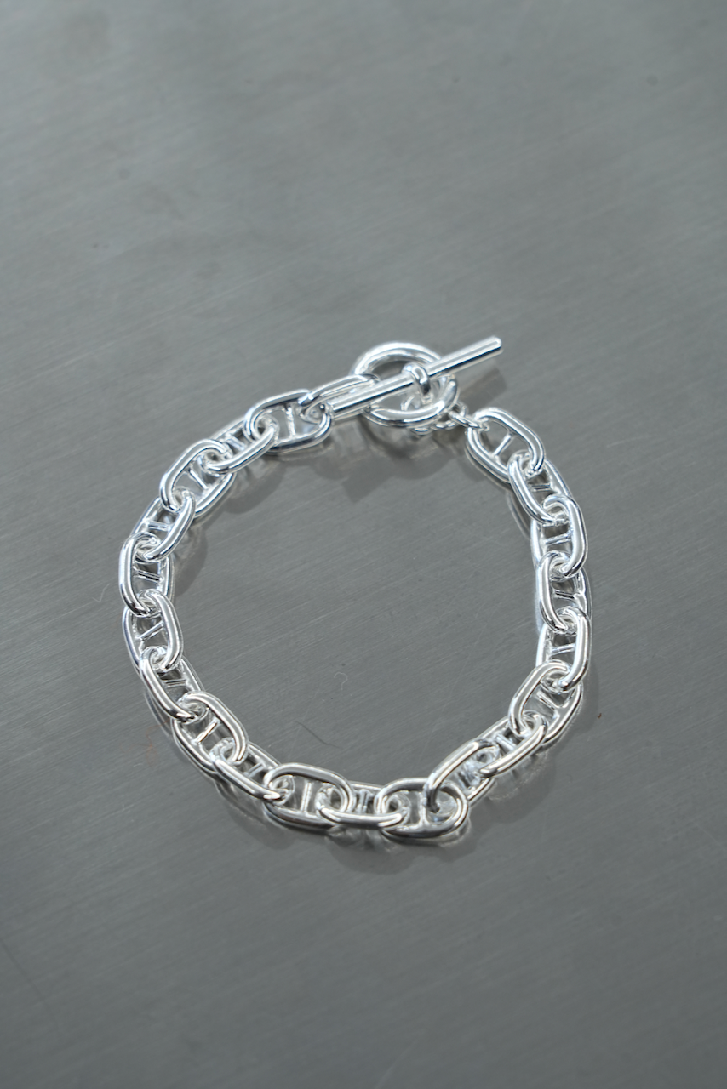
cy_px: 544
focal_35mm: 105
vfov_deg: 19.5
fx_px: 3179
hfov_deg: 13.0
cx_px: 364
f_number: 8
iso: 640
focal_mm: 105
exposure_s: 1/50
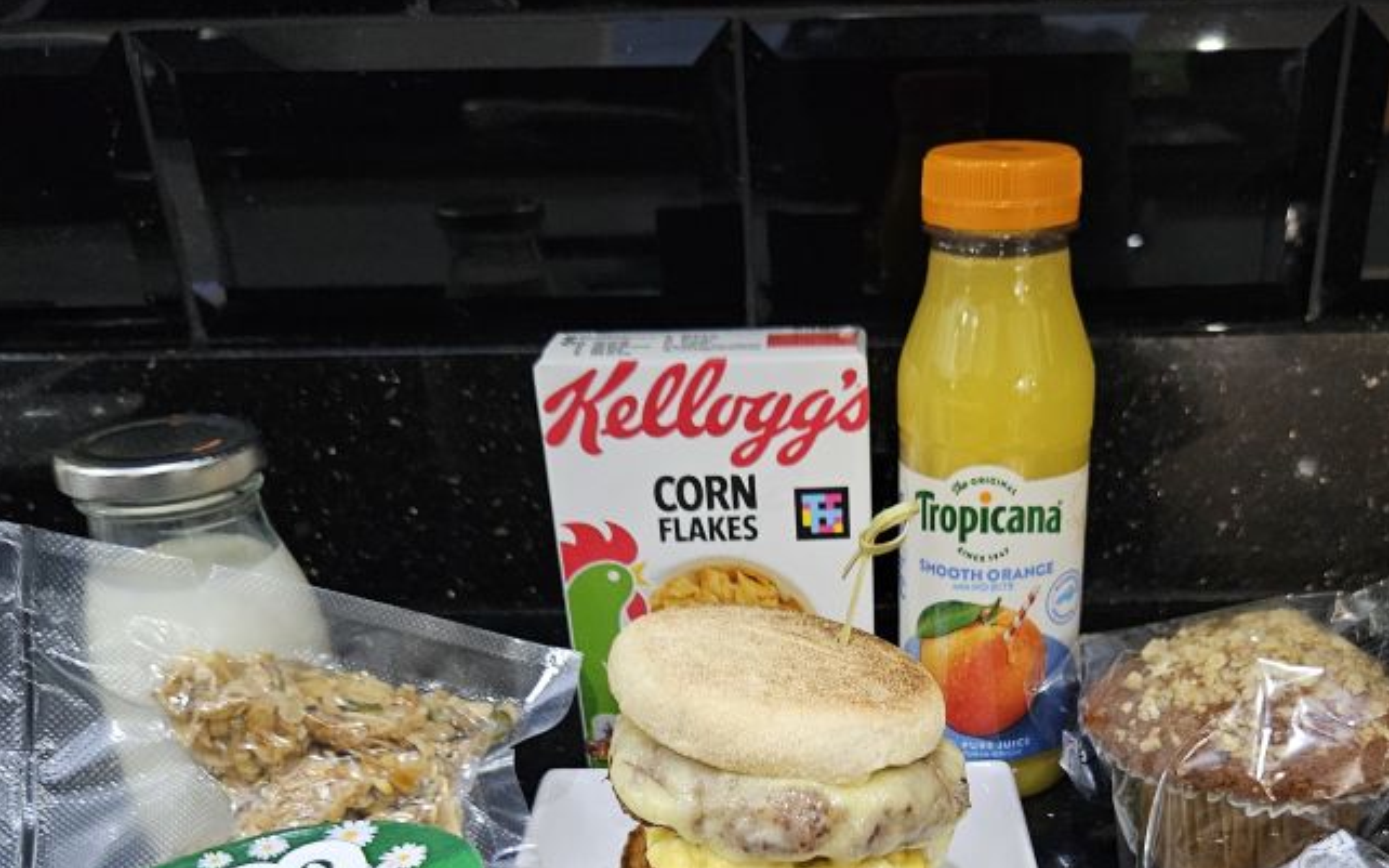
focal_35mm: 38
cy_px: 799
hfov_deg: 51.1
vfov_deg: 31.8
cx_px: 859
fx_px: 1438
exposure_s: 1/25
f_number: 1.8
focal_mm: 5.4
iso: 640
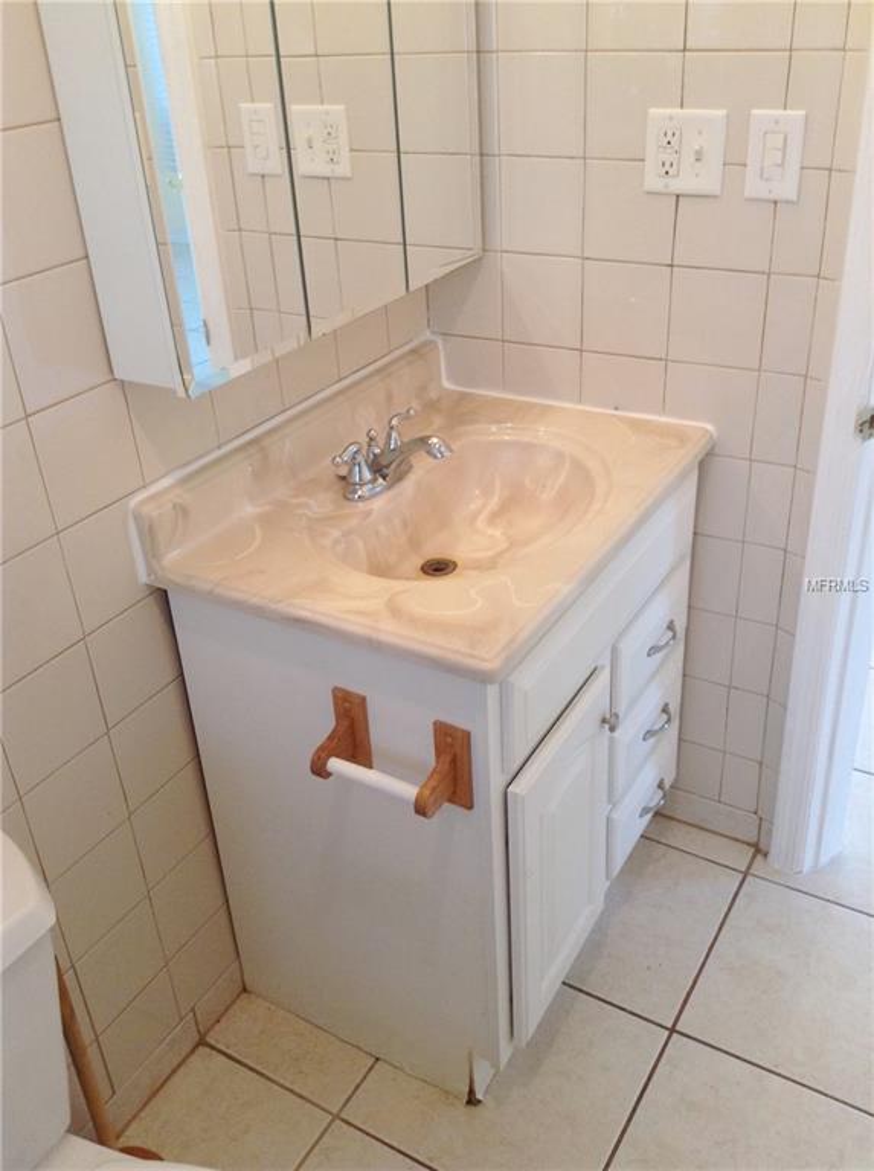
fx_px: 1115
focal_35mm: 33
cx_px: 437
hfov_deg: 42.8
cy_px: 586
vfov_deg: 55.4
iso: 64
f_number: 2.4
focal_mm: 3.3
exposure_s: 1/24
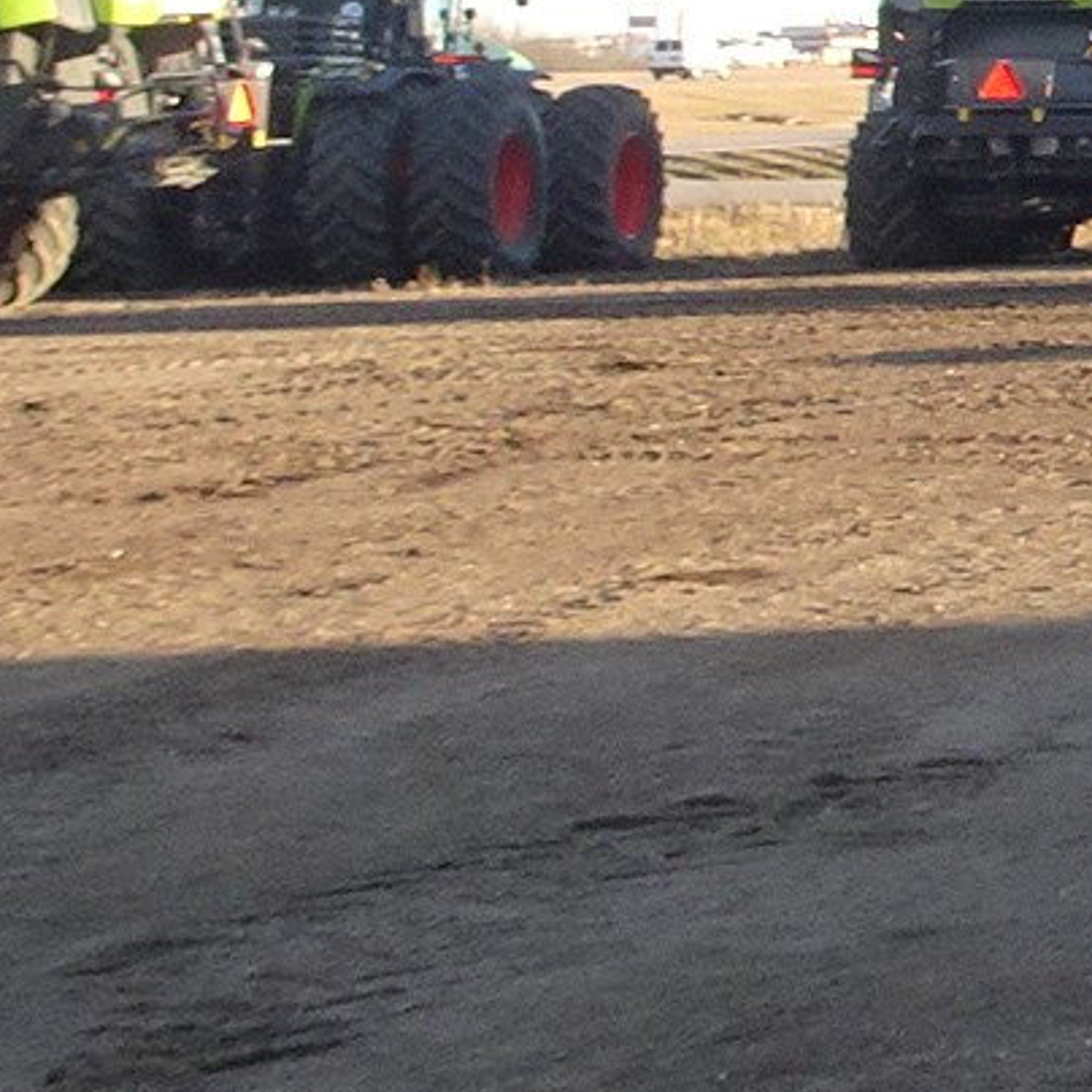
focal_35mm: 136
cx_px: 2857
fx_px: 4854
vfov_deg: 12.5
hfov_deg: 10.5
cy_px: -305
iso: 125
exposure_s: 1/250
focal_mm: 4.1
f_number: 3.5
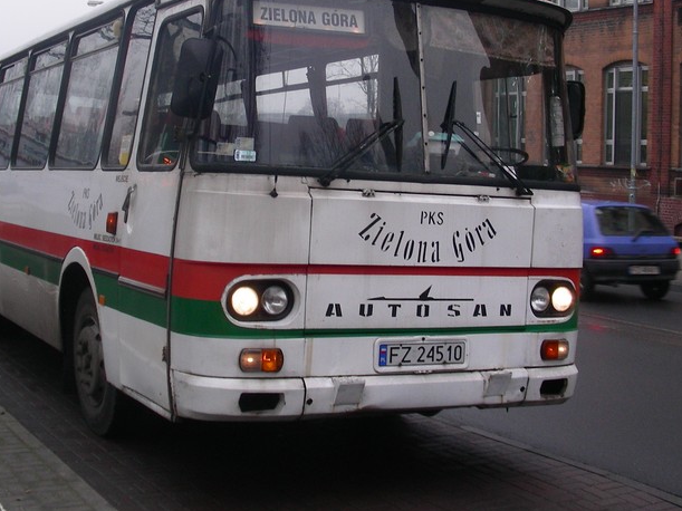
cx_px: 316
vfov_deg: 26.0
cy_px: 170
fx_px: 1103
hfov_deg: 34.3
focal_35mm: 56
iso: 50
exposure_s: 1/85.1
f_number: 3.5
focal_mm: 6.3
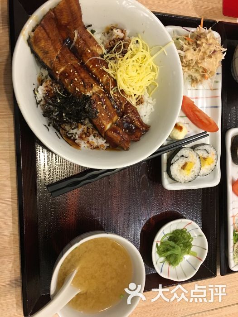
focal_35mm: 29
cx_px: 119
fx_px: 266
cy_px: 158
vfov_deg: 61.7
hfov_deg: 48.2
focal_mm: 4.15
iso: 200
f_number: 2.2
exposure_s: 1/25
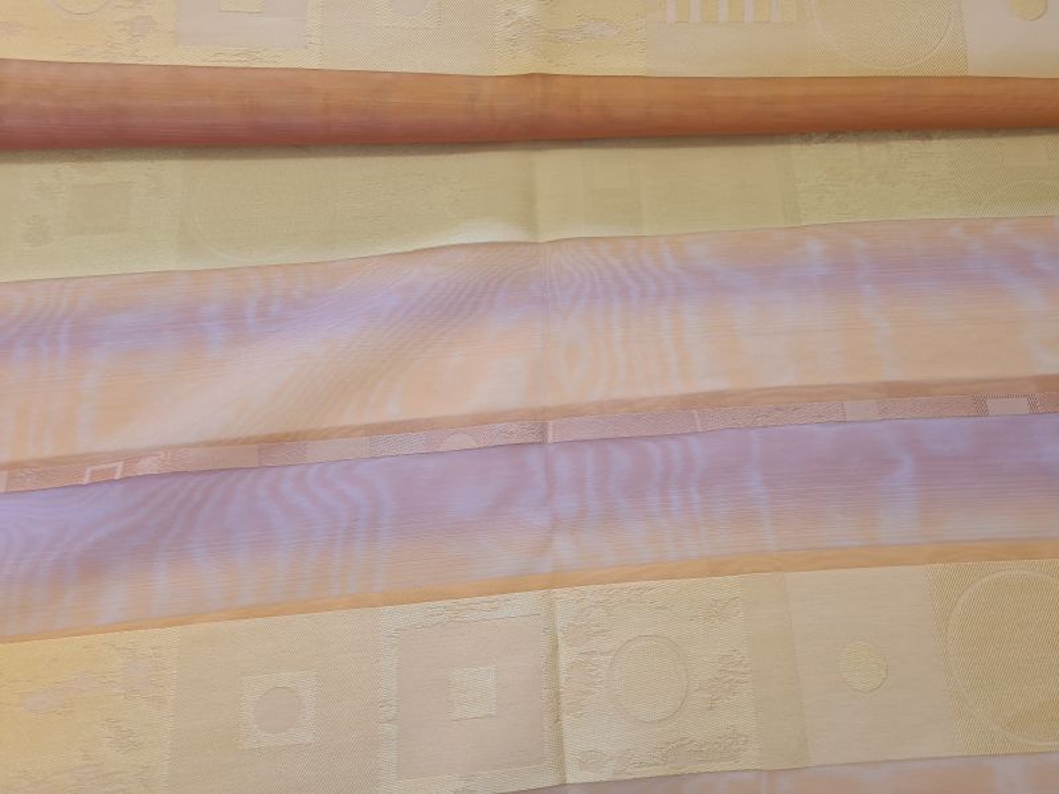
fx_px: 795
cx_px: 530
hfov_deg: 67.3
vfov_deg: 53.1
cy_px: 397
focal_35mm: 26
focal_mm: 5.4
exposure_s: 1/100
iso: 64
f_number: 1.8
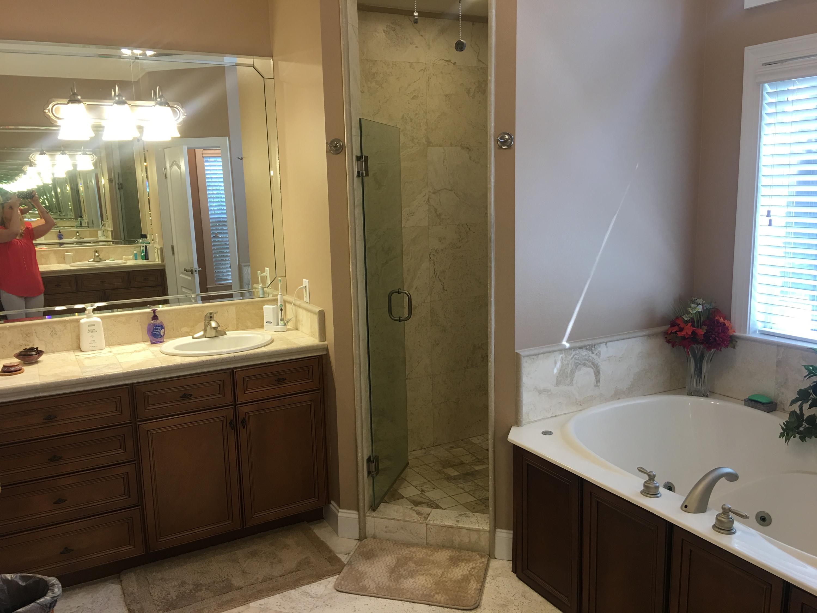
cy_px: 306
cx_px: 408
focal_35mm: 29
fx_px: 684
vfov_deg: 48.2
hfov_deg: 61.7
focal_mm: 4.15
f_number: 2.2
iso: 25
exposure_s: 1/15
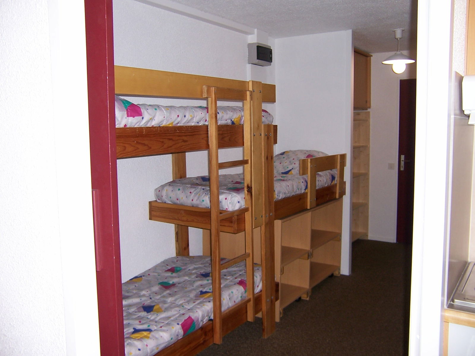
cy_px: 178
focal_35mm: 33
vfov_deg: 42.9
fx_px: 453
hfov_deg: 55.4
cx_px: 238
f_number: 2.8
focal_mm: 5.5
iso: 80
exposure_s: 1/60
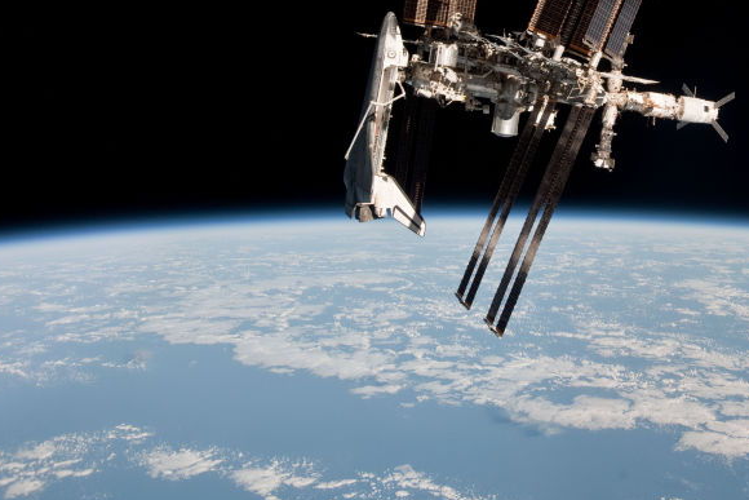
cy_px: 65
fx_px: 1249
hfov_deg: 32.8
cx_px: 560
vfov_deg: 22.2
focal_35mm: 60
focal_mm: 34
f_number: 8
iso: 200
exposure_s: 1/1000
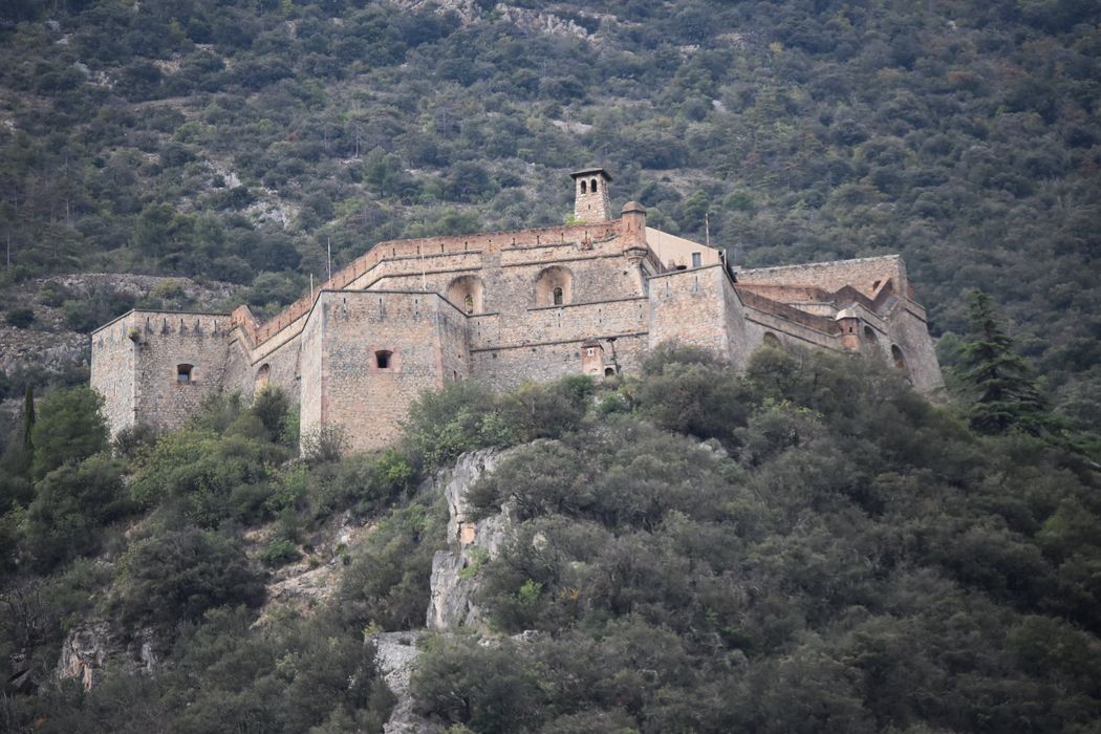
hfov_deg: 9.5
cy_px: 367
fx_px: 6651
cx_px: 550
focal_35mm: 218
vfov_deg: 6.3
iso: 560
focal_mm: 145
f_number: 5
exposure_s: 1/1000
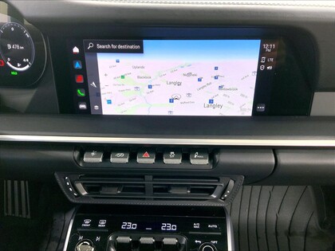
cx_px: 168
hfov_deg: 61.7
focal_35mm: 29
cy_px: 126
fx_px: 281
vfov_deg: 48.2
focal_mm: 3
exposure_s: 1/78
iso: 64
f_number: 1.8
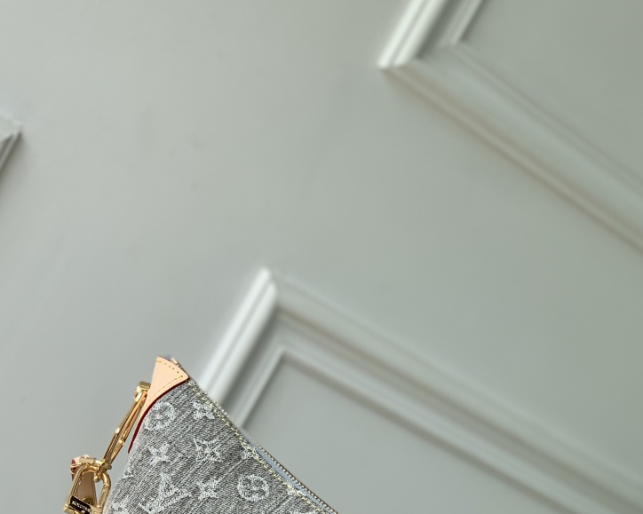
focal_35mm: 101
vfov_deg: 14.8
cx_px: 325
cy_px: 581
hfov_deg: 19.0
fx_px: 1922
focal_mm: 6
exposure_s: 1/268
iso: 16
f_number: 2.4
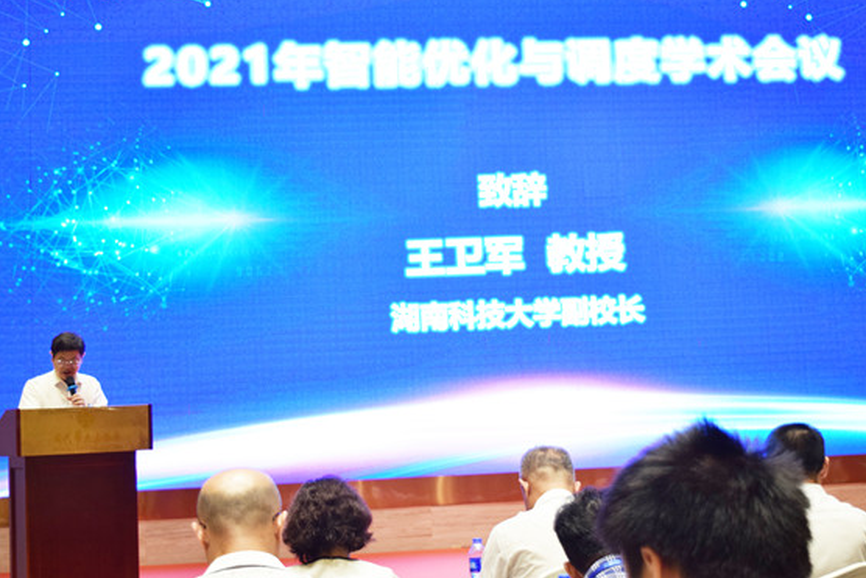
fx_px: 1323
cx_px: 416
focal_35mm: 55
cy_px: 279
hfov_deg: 36.2
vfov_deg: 24.6
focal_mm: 34
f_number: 4.5
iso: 1000
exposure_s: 1/60
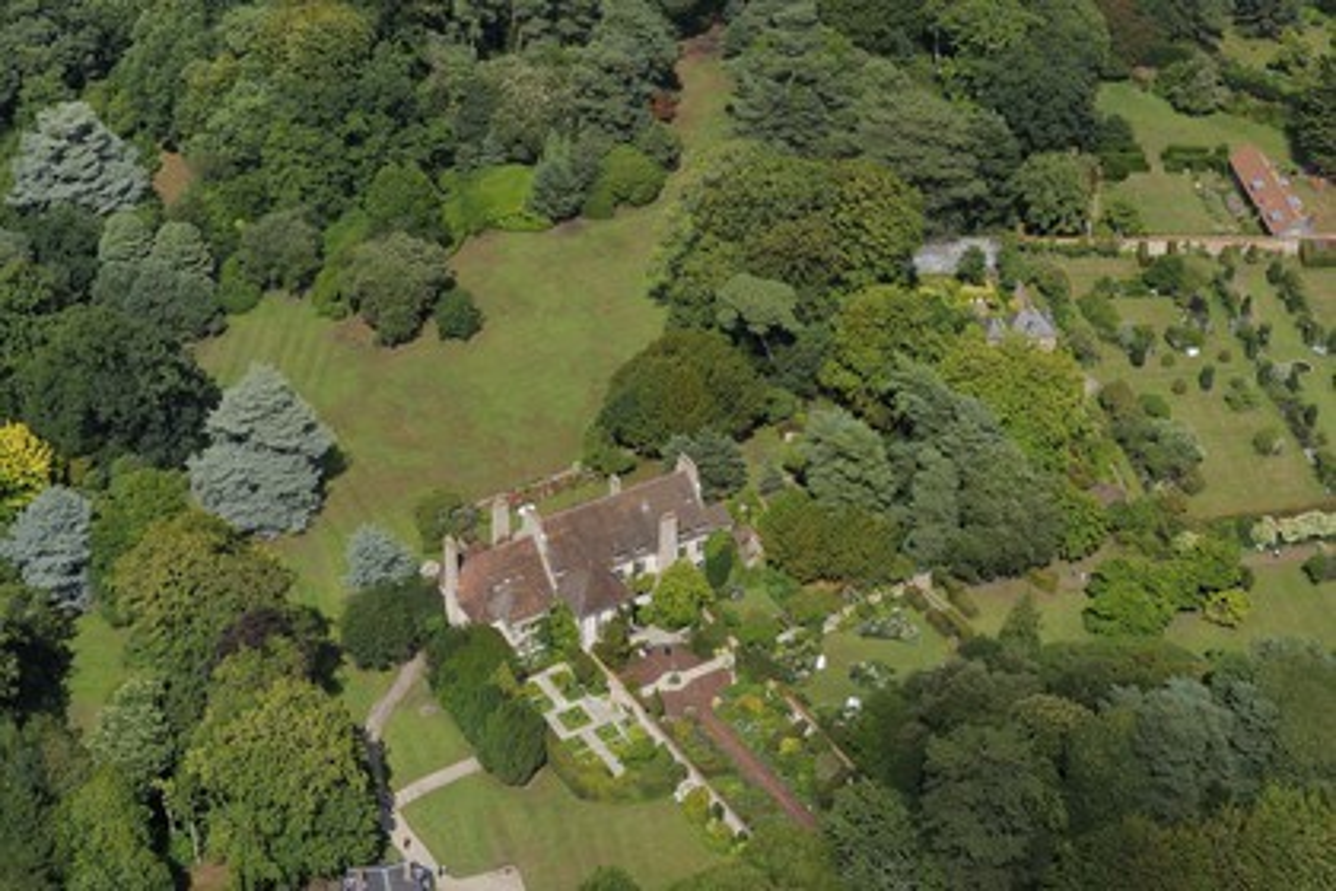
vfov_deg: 19.5
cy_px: 446
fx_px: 2598
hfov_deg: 28.8
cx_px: 668
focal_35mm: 70
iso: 400
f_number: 7.1
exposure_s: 1/1000
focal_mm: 70
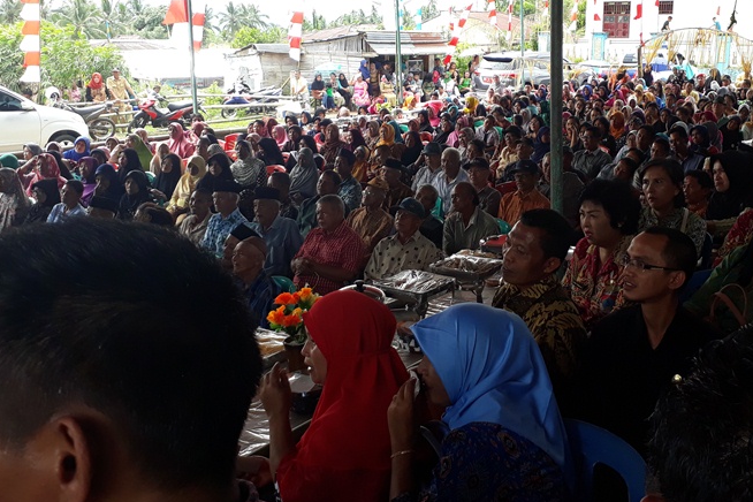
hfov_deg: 49.0
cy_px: 171
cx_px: 479
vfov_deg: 33.9
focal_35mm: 39
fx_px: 816
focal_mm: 3.6
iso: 40
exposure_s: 1/201
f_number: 1.9
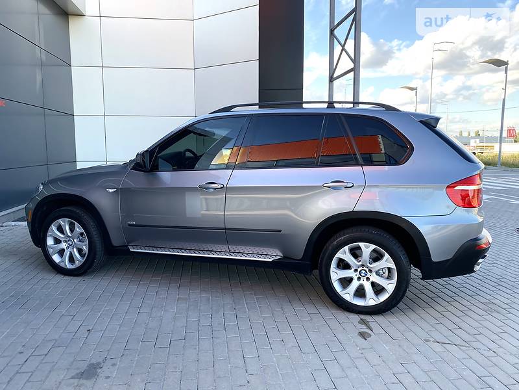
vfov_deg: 53.1
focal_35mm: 26
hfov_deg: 67.3
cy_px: 195
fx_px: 390
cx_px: 260
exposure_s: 1/260
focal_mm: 4.2
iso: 32
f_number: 1.8
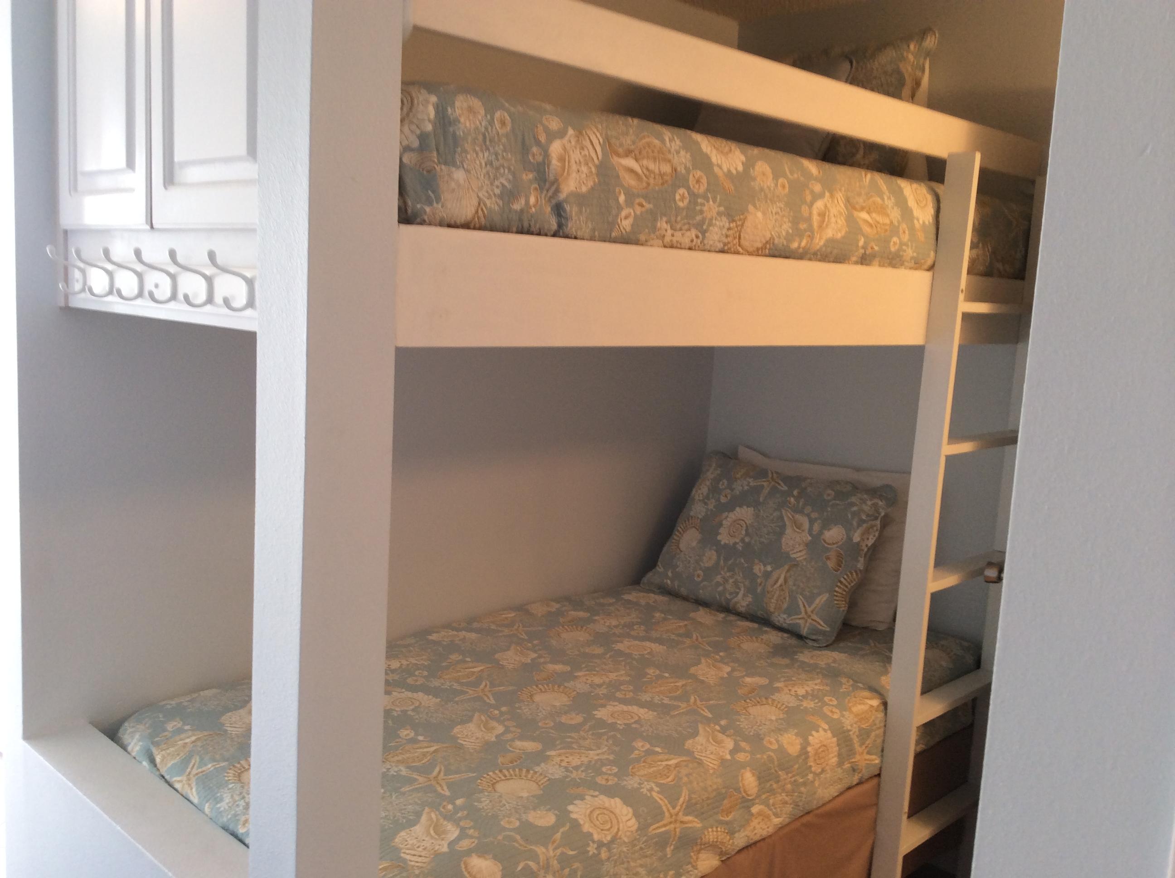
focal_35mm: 33
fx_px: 1118
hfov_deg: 55.4
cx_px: 588
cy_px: 439
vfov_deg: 42.8
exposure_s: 1/24
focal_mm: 3.3
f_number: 2.4
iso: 40
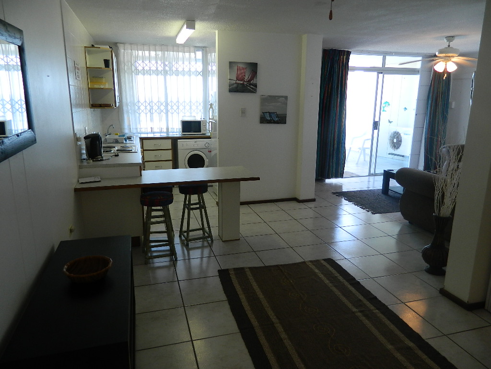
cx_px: 246
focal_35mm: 25
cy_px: 184
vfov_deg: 54.9
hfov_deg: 69.4
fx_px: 355
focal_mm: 4.5
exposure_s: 1/30
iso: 110
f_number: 3.1
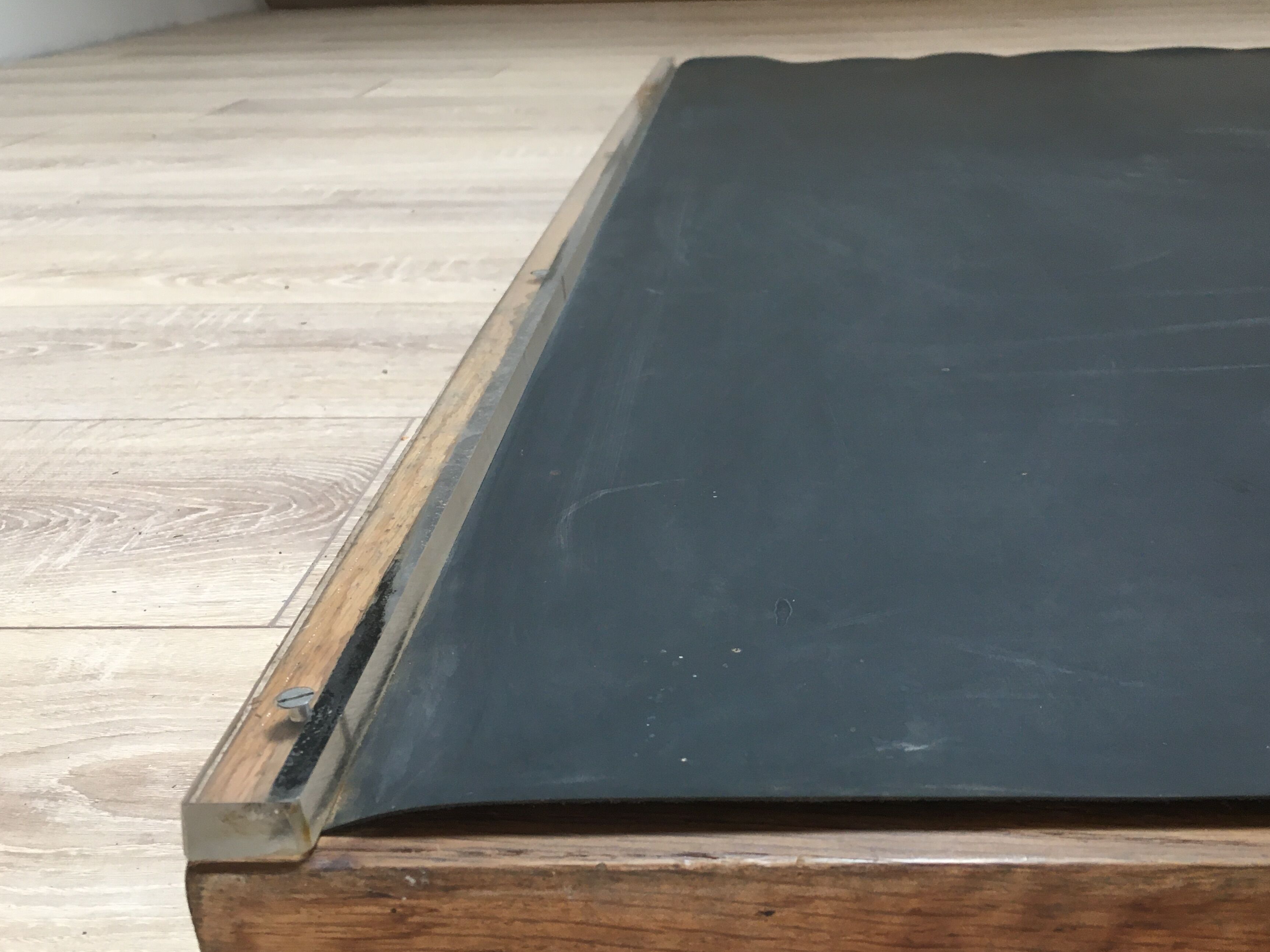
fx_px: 1247
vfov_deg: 41.7
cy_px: 556
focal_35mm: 34
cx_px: 708
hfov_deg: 53.8
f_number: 2.2
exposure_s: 1/33
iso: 40
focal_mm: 4.15
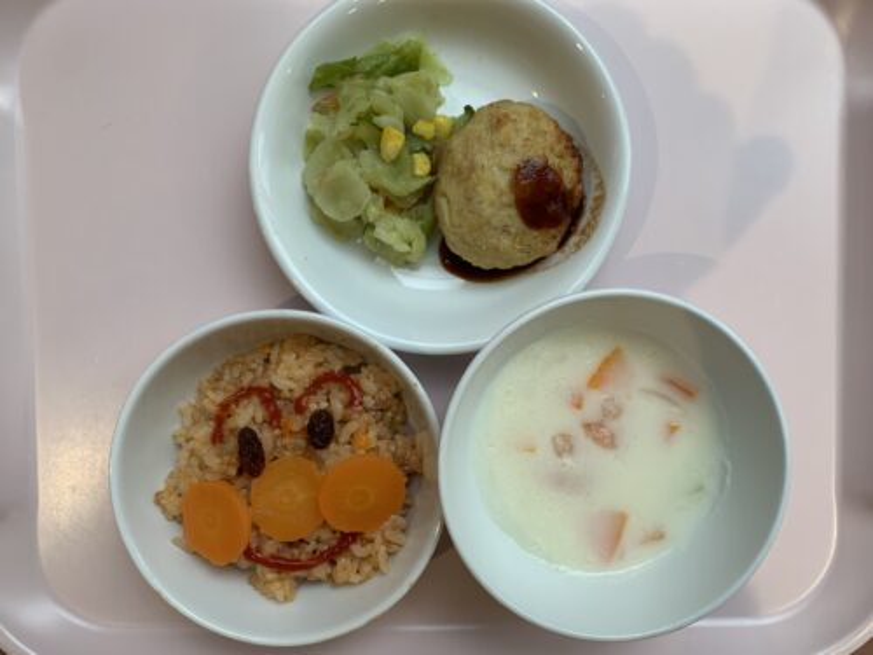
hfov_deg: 67.3
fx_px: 656
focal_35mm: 26
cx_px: 436
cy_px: 328
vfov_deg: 53.1
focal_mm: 4.25
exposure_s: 1/90
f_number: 1.8
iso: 100
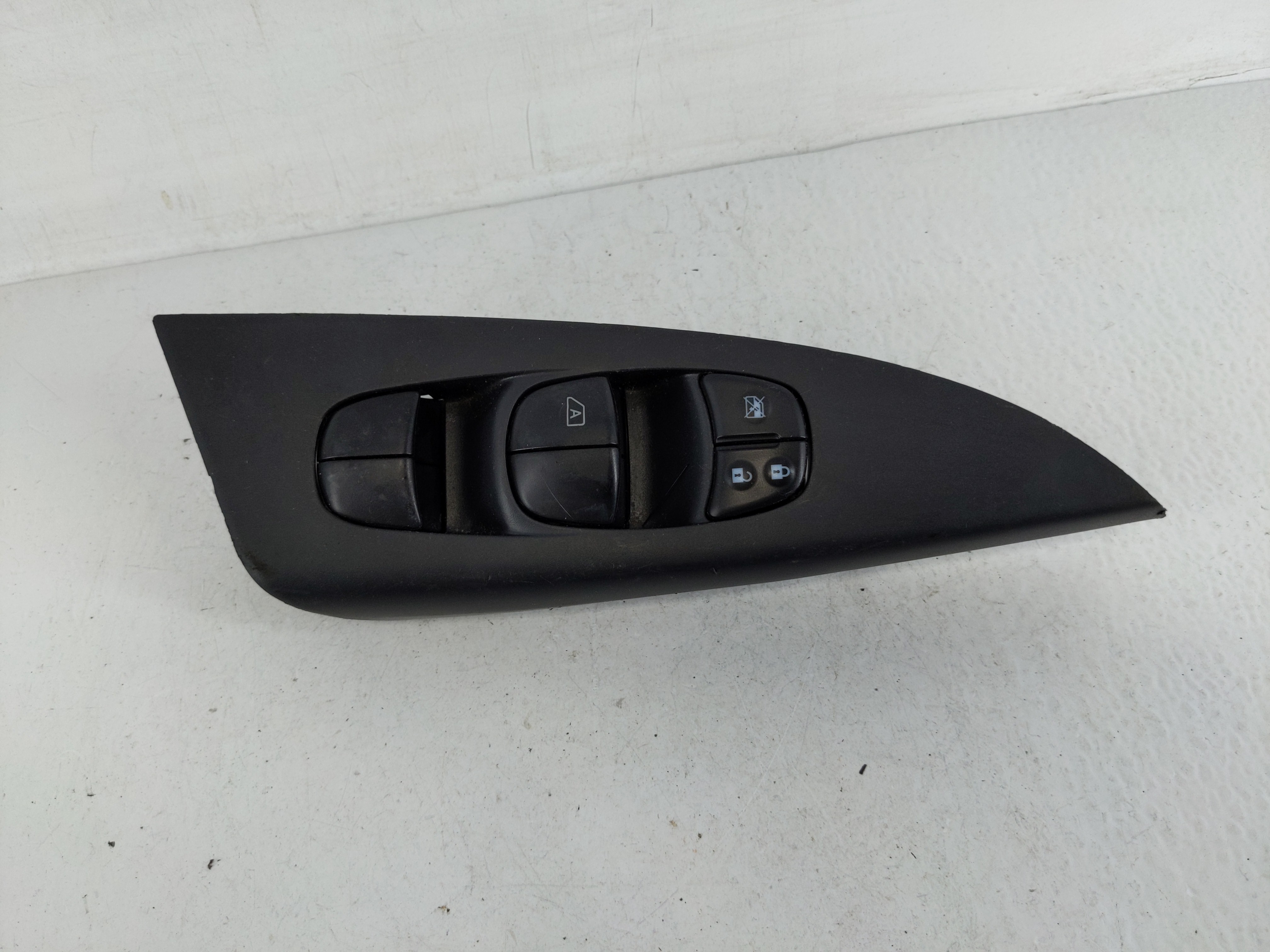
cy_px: 476
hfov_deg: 69.4
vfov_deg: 54.9
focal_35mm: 25
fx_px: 917
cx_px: 635
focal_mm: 4.38
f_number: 1.73
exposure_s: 1/109
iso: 58
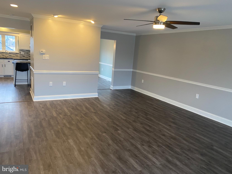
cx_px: 116
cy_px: 87
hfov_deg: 67.3
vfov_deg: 53.1
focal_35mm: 26
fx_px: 174
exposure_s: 1/60
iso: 160
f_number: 1.8
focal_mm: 4.25
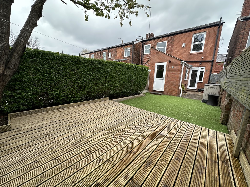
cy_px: 94
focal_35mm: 14
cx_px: 125
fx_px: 101
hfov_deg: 102.1
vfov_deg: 85.7
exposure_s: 1/172
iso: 40
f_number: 2.2
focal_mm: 2.22
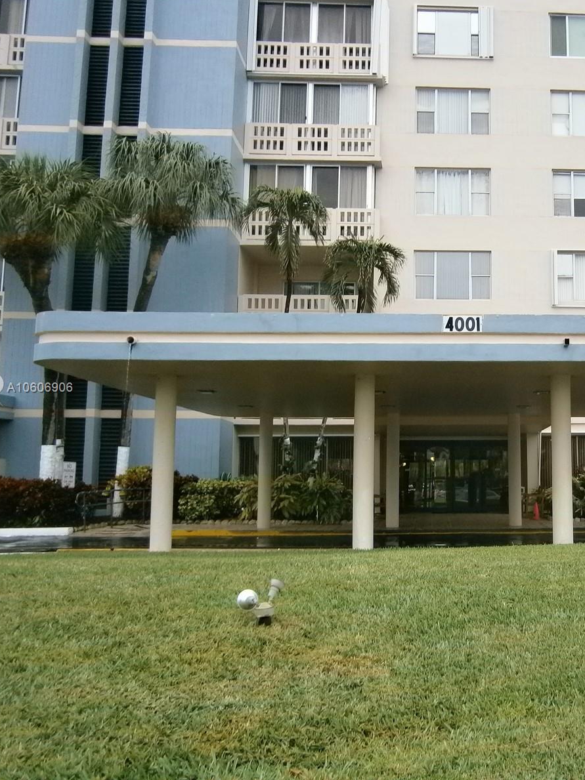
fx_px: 789
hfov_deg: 38.6
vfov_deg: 52.6
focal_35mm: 35
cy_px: 388
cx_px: 494
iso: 80
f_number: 8
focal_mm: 4.7
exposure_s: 1/40
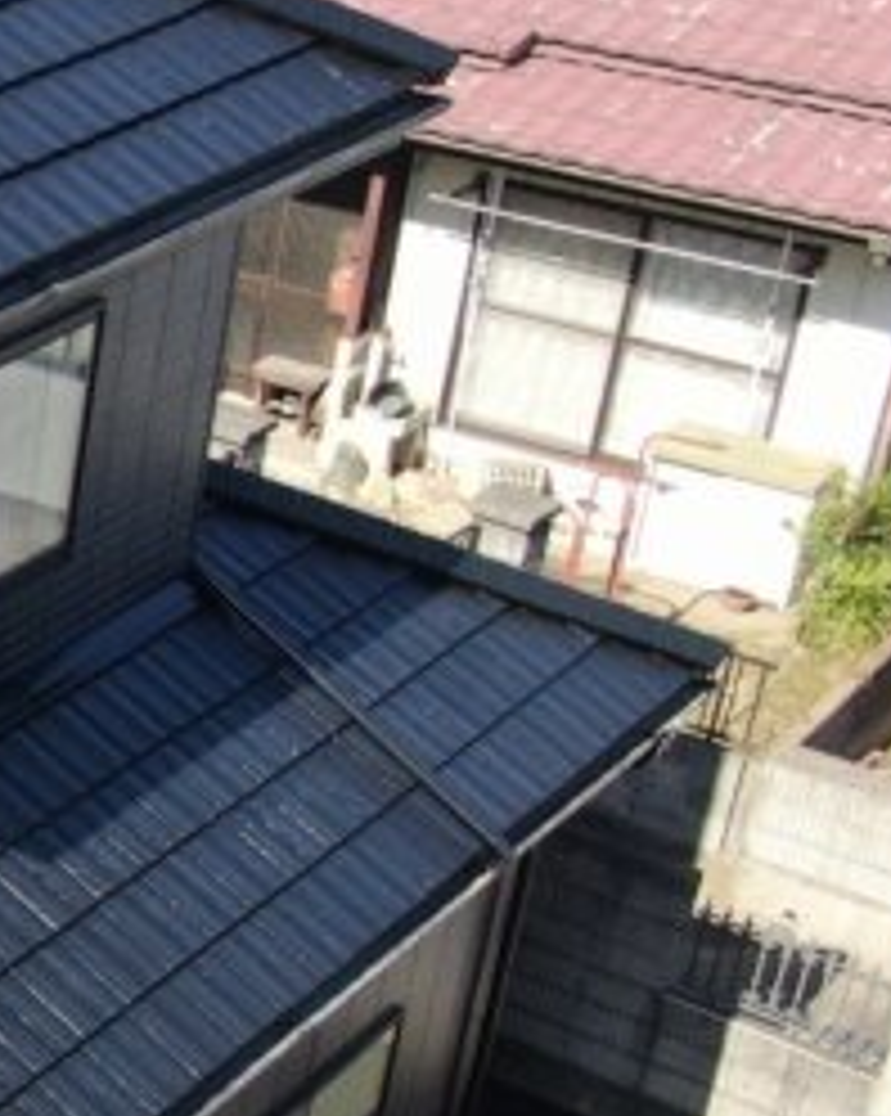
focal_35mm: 91
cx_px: -860
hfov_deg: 14.3
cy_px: 688
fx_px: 3003
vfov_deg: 21.0
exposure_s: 1/500
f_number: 2.9
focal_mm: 4.78
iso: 100
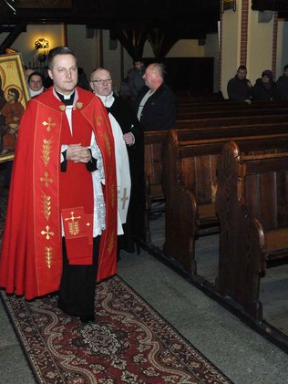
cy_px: 190
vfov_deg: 46.8
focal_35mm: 40
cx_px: 103
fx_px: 444
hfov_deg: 35.7
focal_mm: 18
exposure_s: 1/60
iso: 1600
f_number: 11
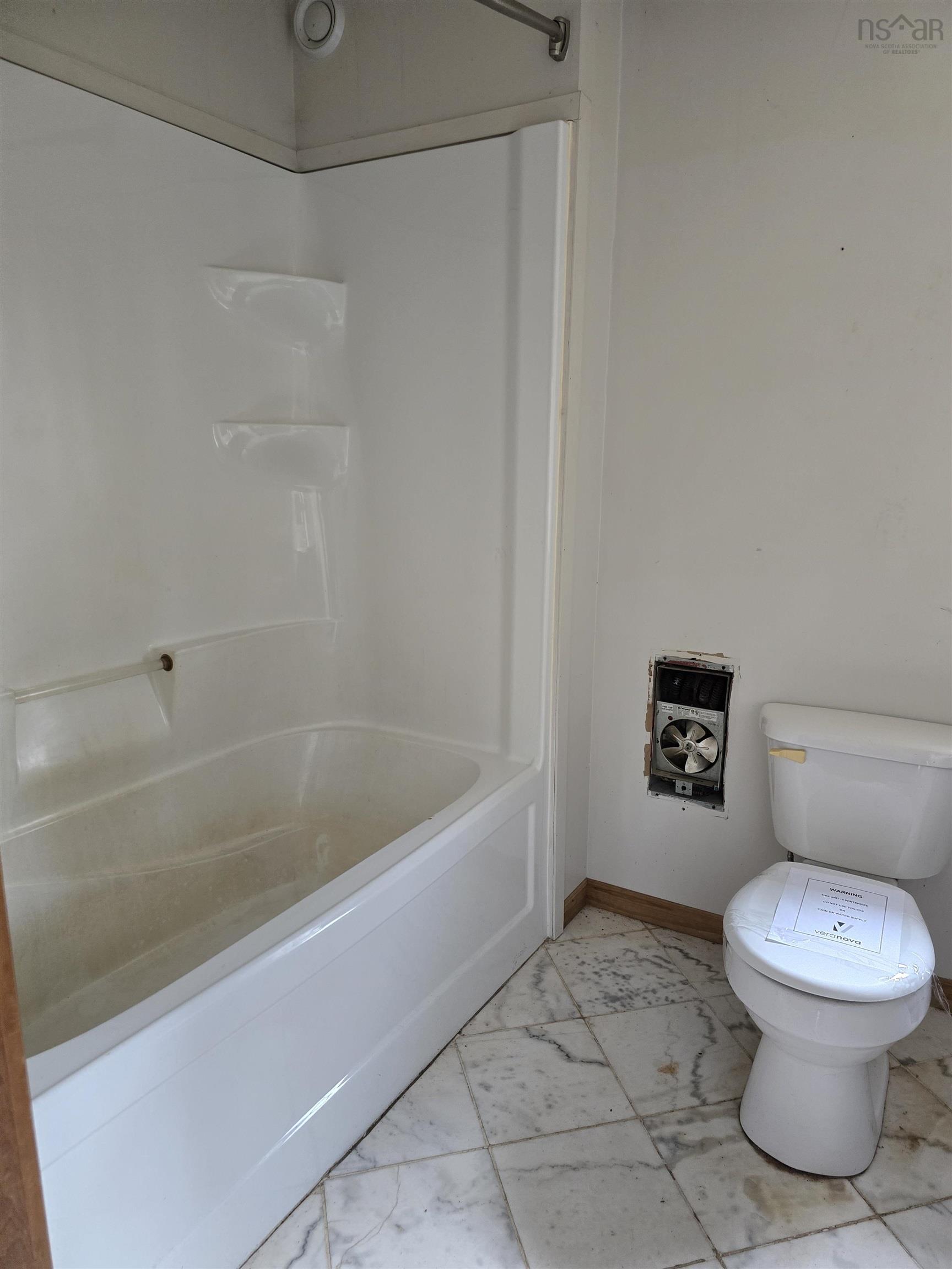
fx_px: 843
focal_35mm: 23
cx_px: 476
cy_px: 634
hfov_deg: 58.9
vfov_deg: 73.9
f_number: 1.7
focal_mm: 6.3
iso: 640
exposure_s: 1/120
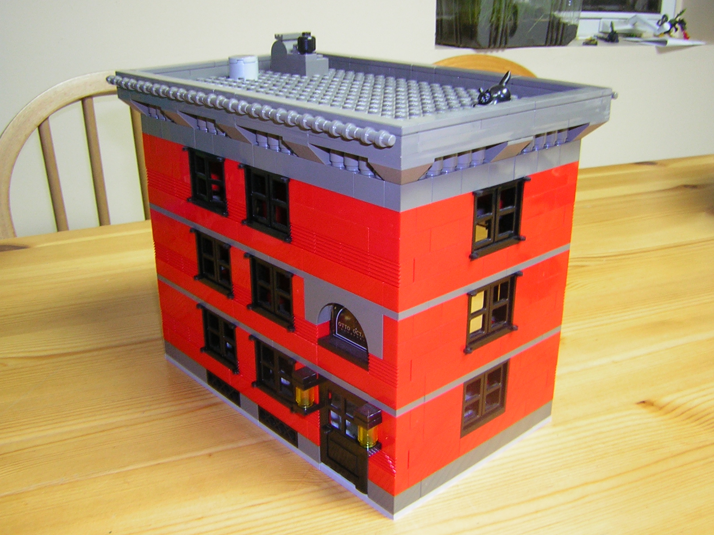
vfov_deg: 39.7
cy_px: 268
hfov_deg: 51.4
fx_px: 743
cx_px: 357
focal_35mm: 36
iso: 62
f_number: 5.2
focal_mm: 4.7
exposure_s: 1/1.9
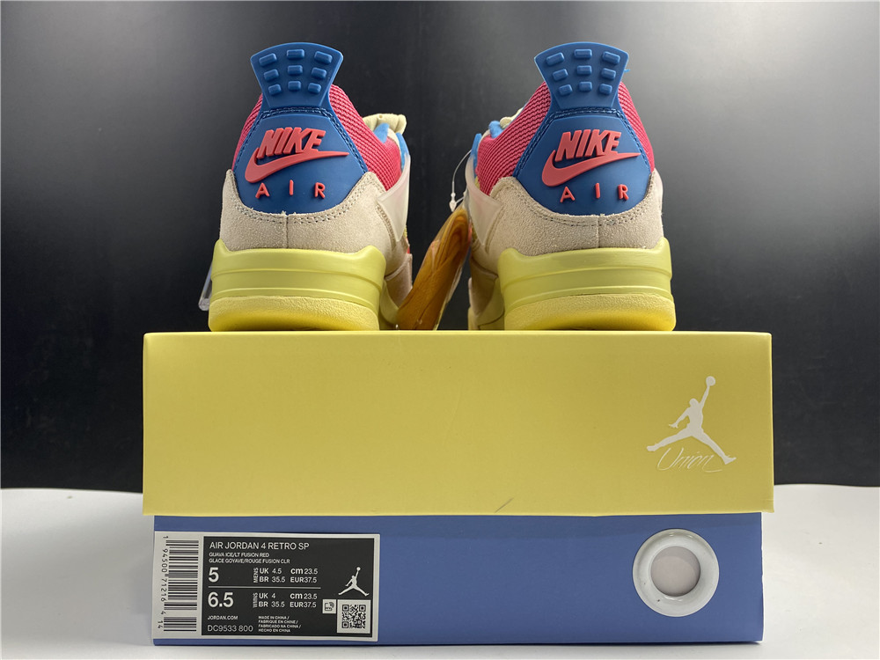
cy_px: 330
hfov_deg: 67.3
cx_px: 440
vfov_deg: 53.1
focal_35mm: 26
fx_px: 661
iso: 80
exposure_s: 1/100
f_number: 1.8
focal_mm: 4.25
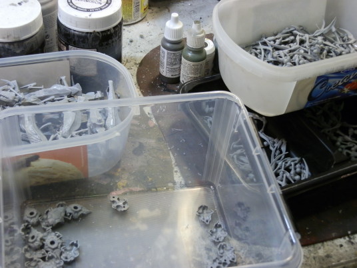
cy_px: 134
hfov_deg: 31.7
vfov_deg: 24.0
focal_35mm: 61
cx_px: 178
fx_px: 629
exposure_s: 1/25
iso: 200
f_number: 3.7
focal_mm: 10.99
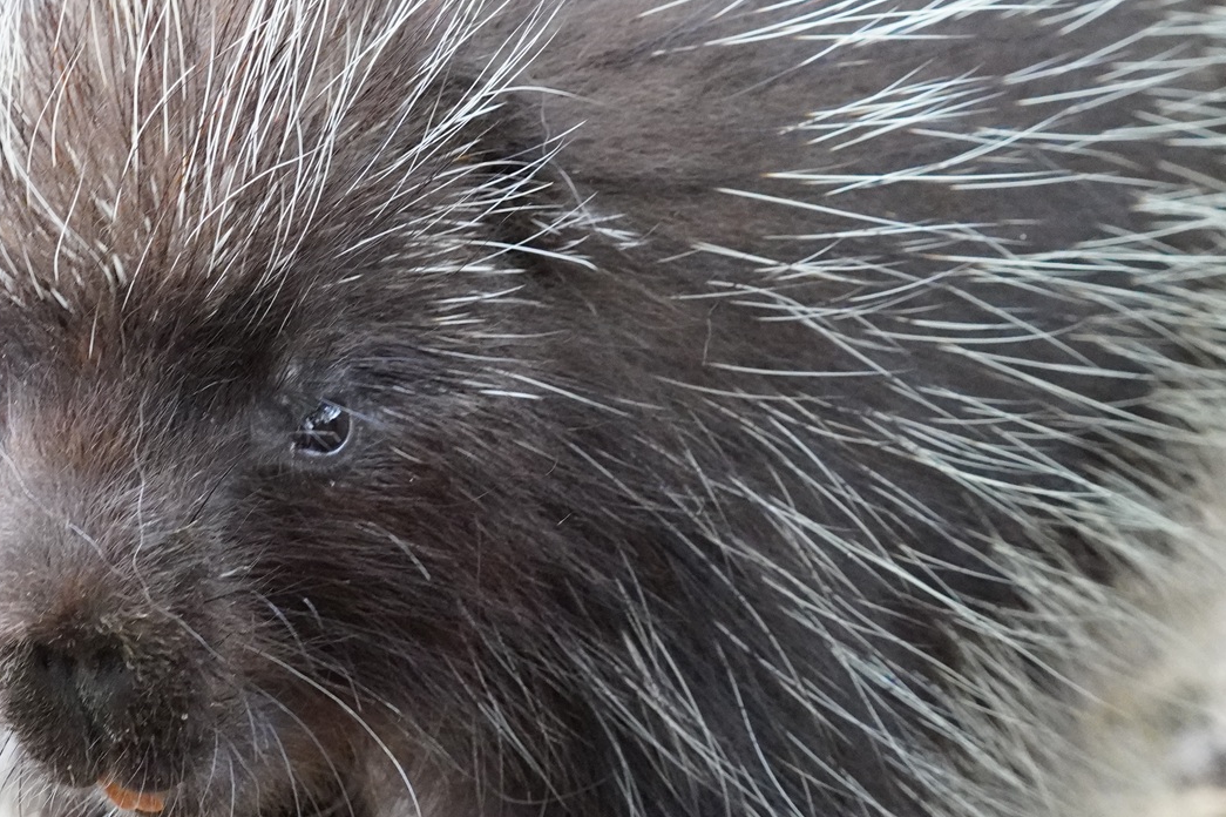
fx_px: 6843
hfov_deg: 10.2
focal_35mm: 201
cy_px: 529
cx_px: 524
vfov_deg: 6.8
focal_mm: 70
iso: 6400
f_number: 6.3
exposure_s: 1/200
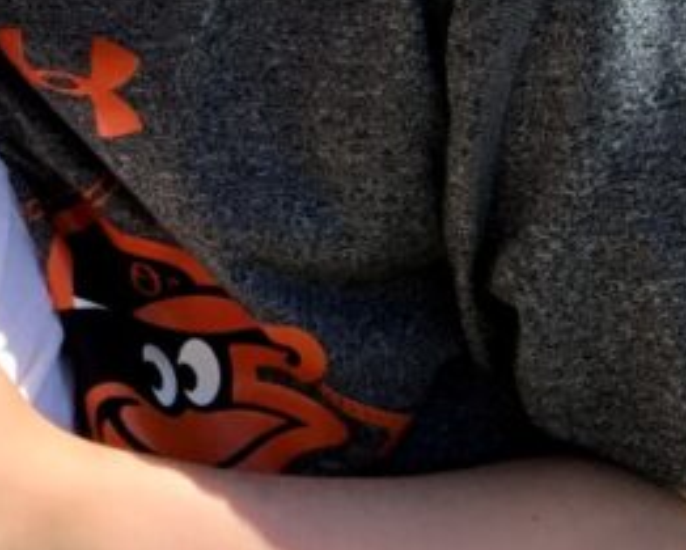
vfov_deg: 12.1
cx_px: -621
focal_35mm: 122
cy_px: -241
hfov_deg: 13.7
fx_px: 2479
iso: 20
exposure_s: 1/387
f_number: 2.2
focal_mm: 2.87
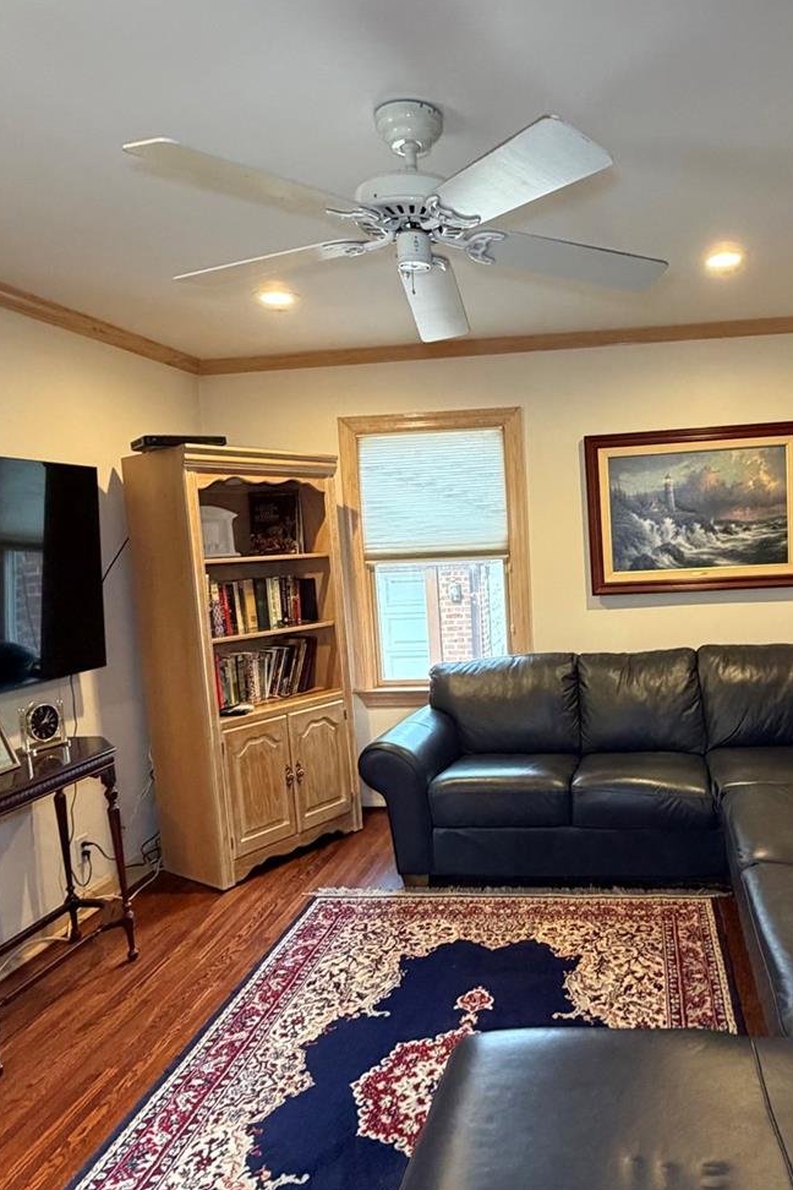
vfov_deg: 76.1
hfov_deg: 53.6
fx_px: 760
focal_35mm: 23
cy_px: 618
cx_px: 553
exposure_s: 1/60
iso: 500
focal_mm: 2.22
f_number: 2.2
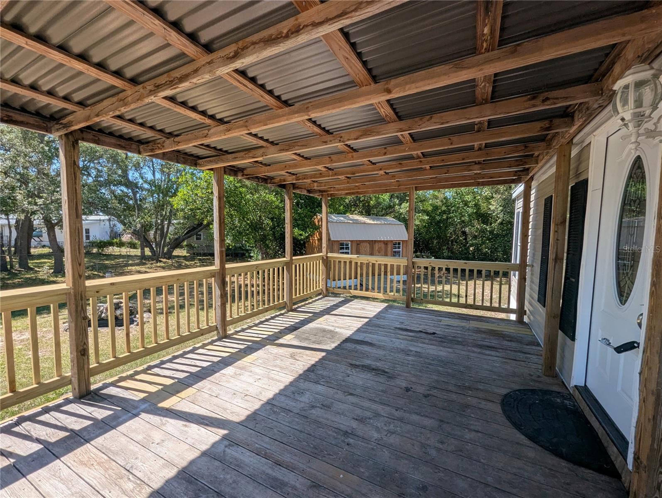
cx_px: 331
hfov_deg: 106.1
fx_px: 249
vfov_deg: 90.1
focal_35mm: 13
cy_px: 249
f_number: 2.2
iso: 48
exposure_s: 1/1208
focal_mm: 1.95
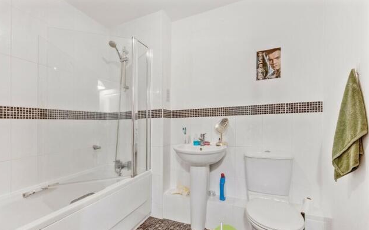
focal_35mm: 16
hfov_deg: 97.8
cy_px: 126
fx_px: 161
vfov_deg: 71.1
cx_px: 177
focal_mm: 15
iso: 8000
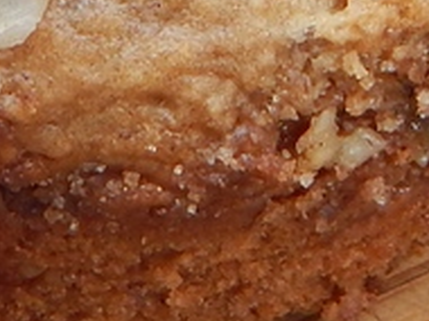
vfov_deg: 7.3
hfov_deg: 10.2
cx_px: -163
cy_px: -484
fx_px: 2339
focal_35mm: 189
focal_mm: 5.1
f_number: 3.2
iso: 125
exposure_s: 1/100
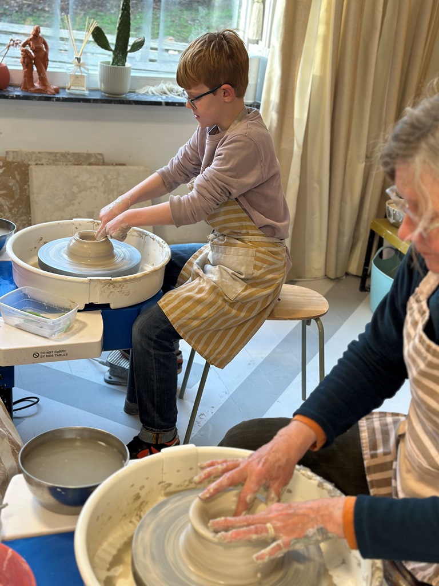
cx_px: 220
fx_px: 812
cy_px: 293
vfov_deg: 39.7
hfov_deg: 30.3
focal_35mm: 48
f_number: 1.78
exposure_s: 1/100
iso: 100
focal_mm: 6.86
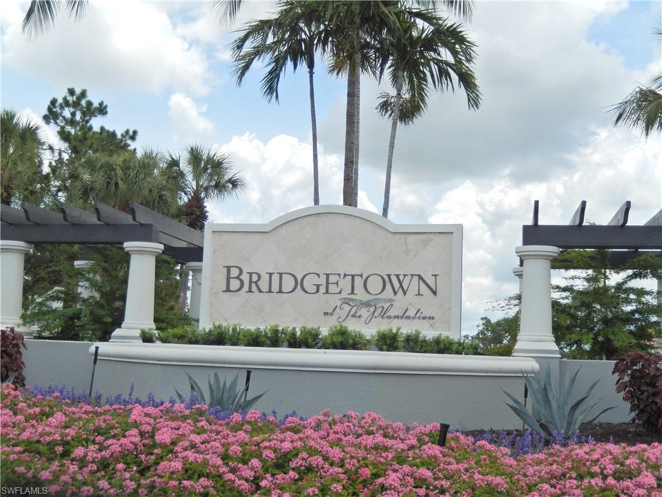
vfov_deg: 32.2
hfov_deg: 42.1
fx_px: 861
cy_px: 248
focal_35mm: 45
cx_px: 331
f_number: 4.3
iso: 125
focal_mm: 8.1
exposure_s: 1/800
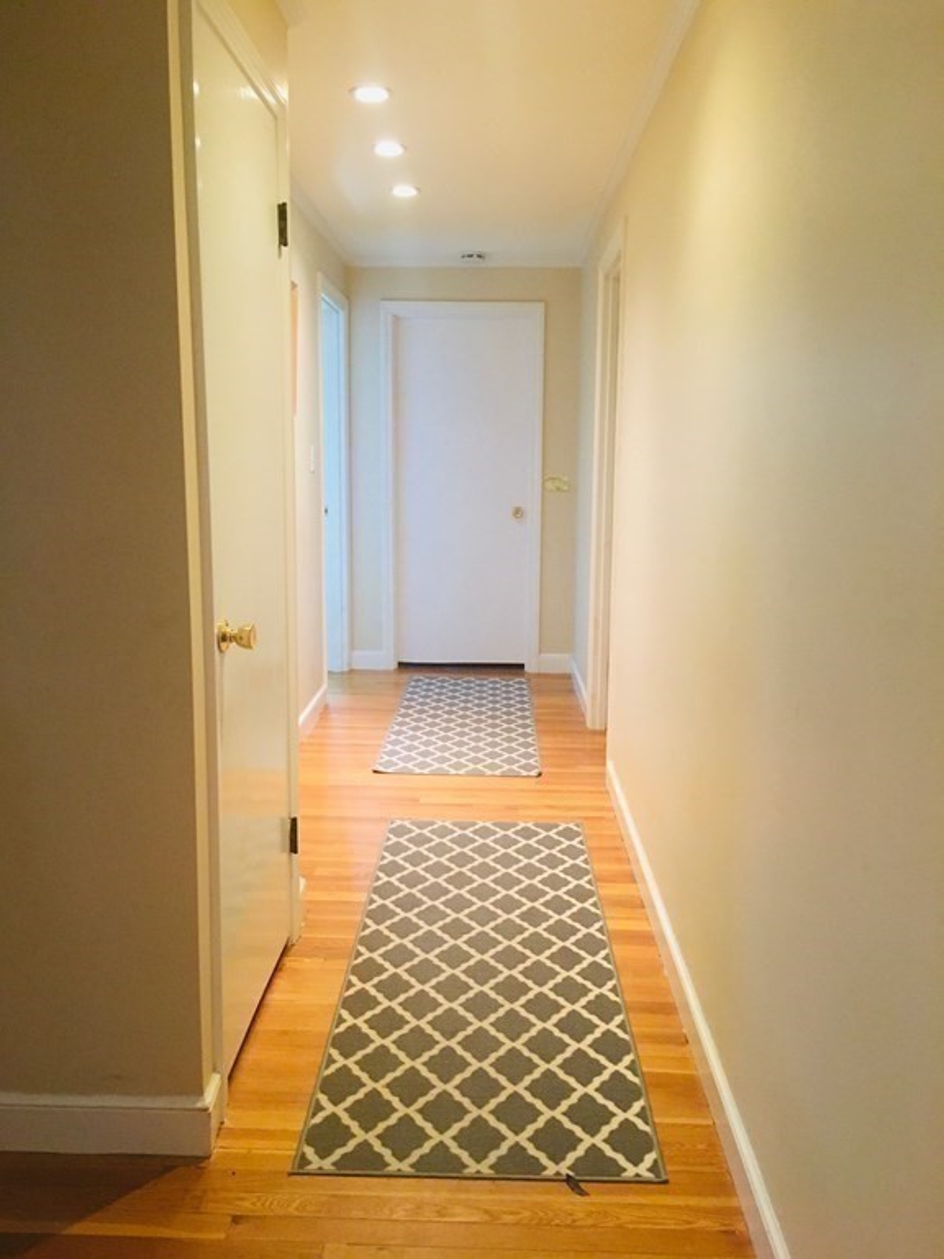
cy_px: 630
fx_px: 1054
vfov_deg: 61.7
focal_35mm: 29
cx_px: 472
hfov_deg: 48.2
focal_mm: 4.15
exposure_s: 1/30
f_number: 2.2
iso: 160
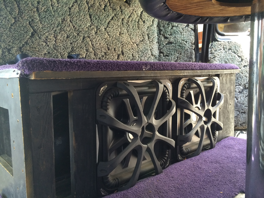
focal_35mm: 30
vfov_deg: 46.8
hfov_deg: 60.0
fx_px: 229
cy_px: 99
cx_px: 132
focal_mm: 4.12
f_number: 2.2
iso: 50
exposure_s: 1/30
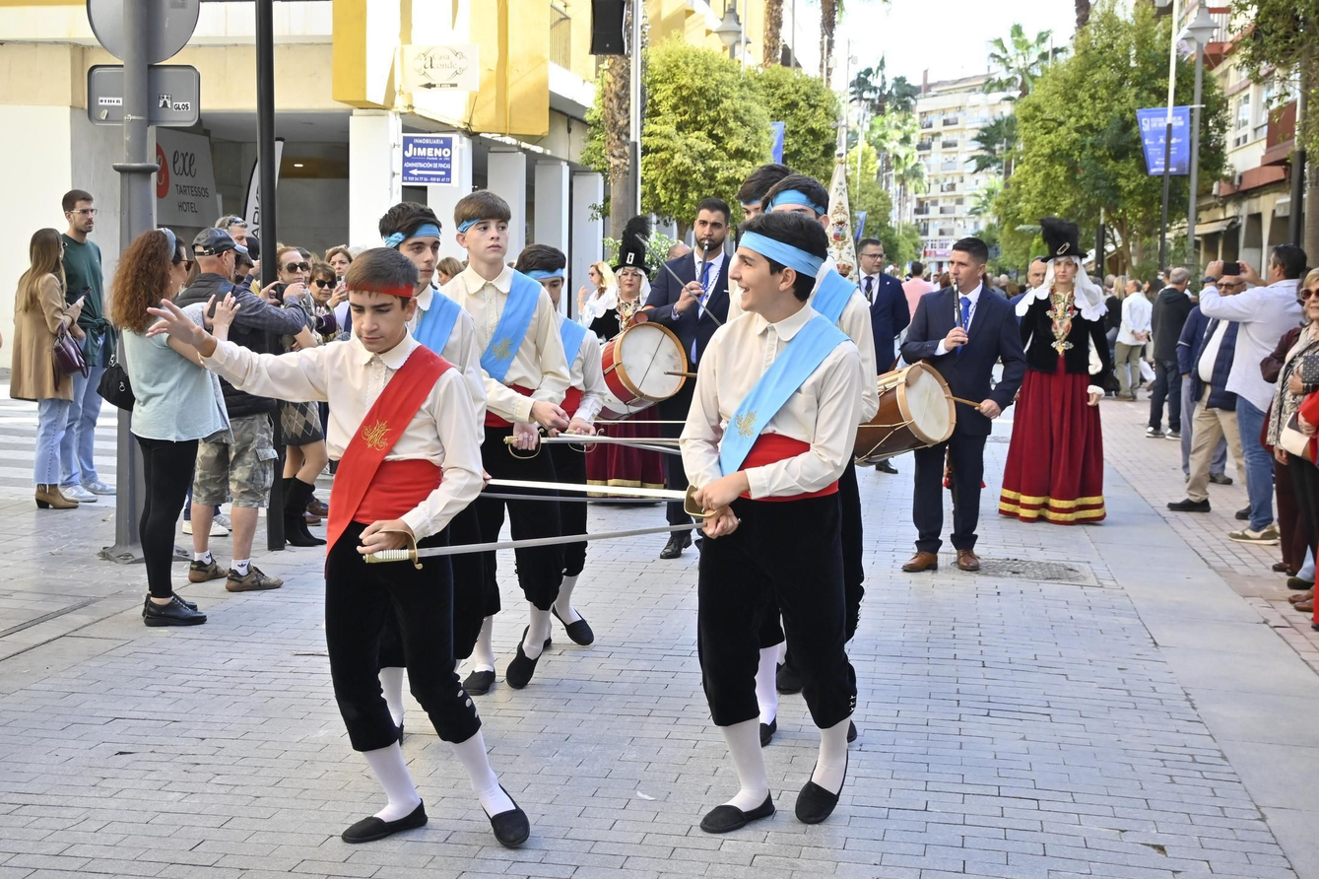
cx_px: 556
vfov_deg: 27.3
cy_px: 483
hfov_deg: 40.0
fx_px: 1806
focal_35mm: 49
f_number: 4.5
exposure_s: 1/500
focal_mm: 27.5
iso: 500
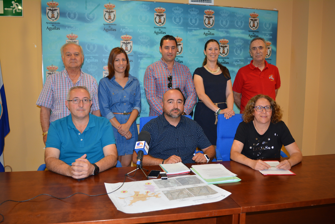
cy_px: 112
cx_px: 168
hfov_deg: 57.2
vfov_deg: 40.0
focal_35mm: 33
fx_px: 307
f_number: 3.8
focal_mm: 22
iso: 450
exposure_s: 1/60
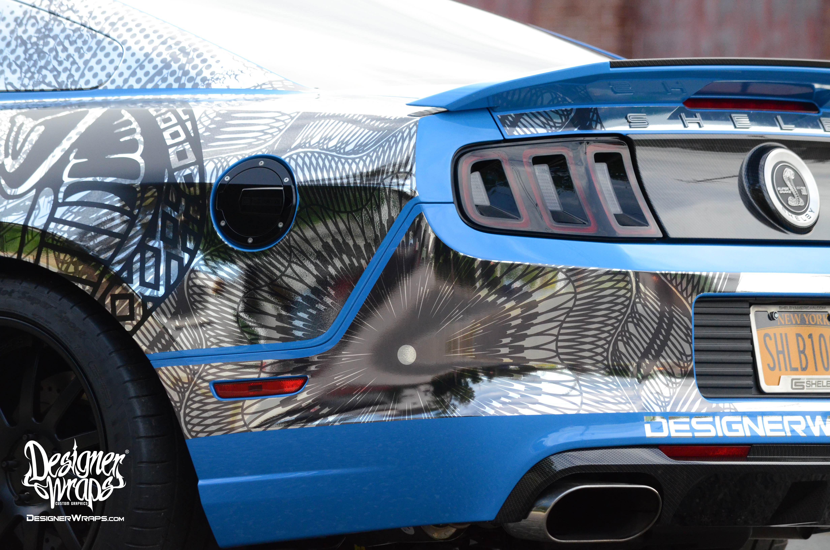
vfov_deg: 4.7
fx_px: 6730
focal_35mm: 292
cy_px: 275
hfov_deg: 7.1
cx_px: 415
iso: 2000
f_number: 7.1
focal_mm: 195
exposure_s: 1/800
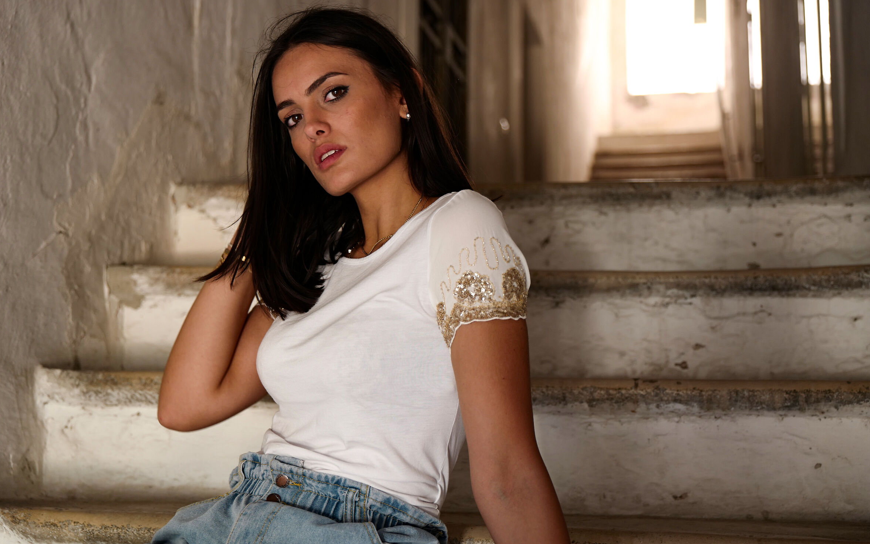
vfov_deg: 24.9
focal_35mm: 52
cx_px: 429
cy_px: 266
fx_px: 1233
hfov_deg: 38.9
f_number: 3.7
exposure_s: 1/50
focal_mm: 50
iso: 400
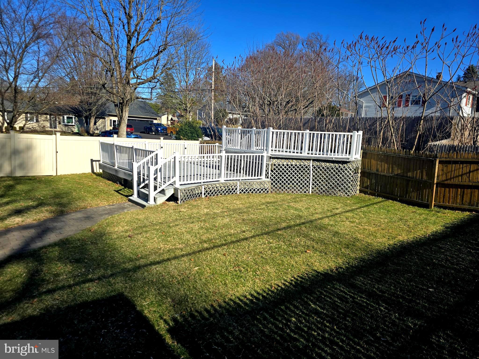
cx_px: 240
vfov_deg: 58.9
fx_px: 318
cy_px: 180
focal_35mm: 23
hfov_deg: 73.9
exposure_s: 1/878
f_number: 1.7
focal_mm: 6.3
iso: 12
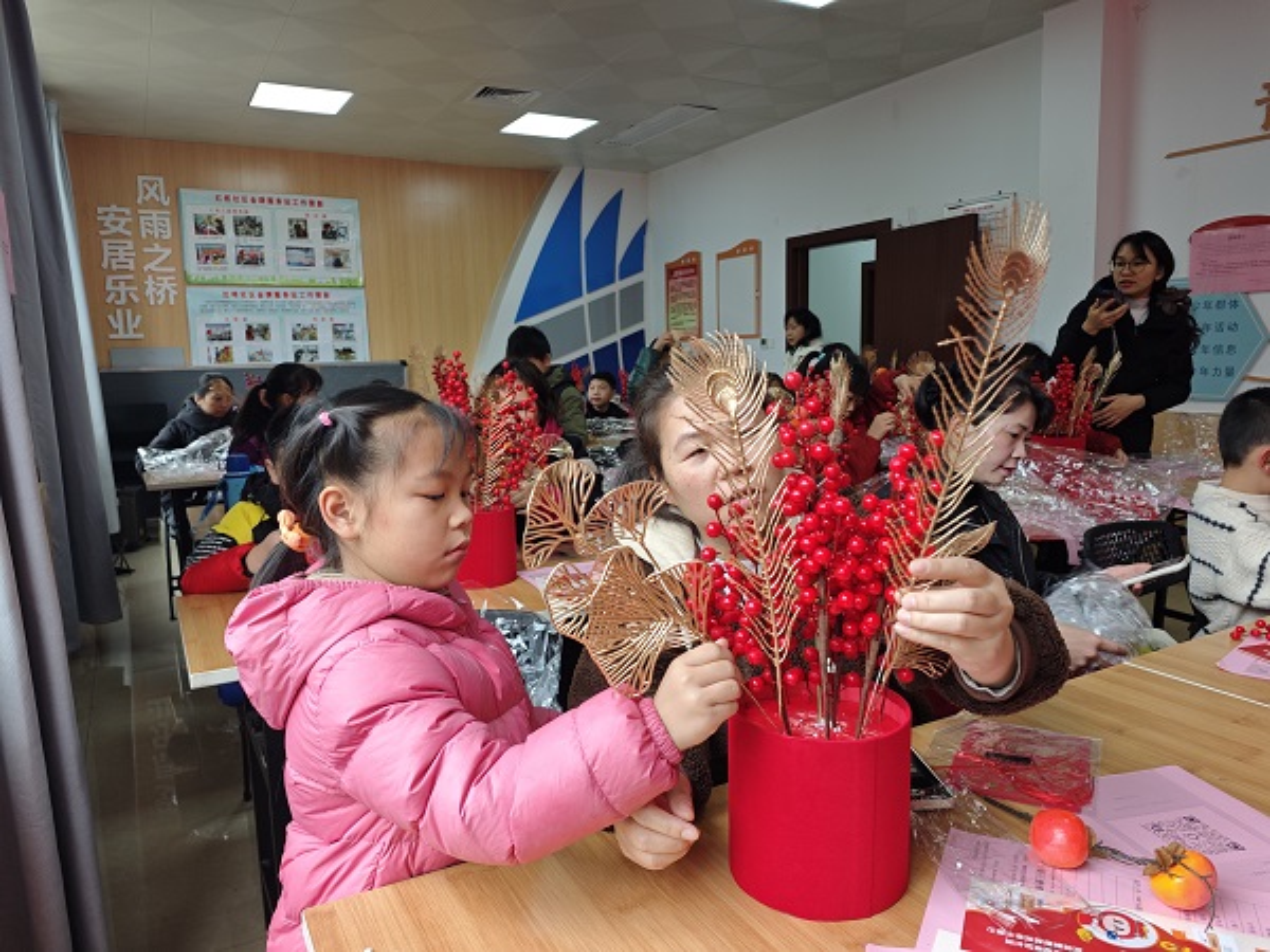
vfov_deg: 58.9
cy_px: 476
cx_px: 635
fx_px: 844
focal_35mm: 23
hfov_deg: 73.9
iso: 125
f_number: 1.6
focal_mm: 6.55
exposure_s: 1/100
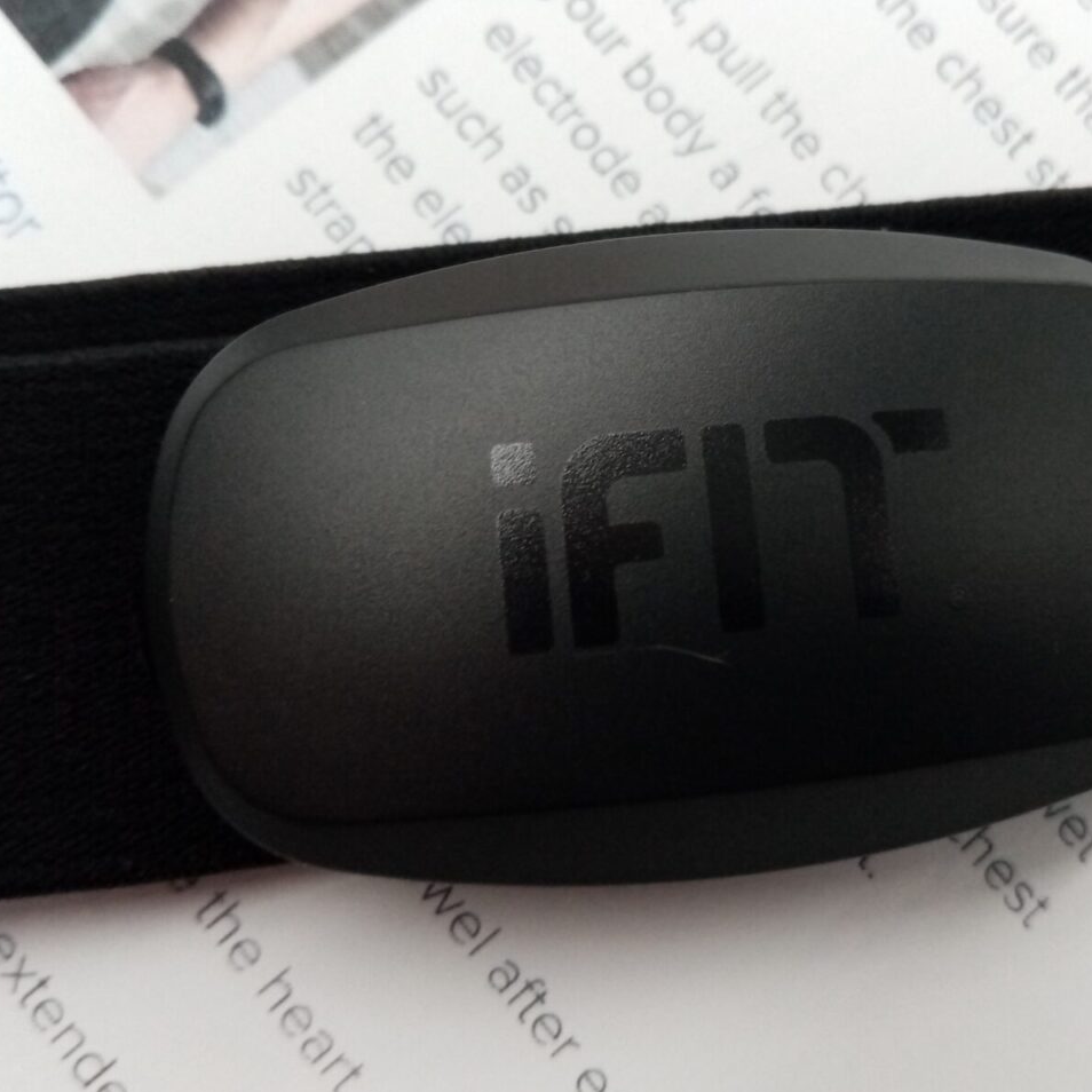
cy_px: 549
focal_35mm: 37
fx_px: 1321
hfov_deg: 44.6
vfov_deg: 44.9
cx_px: 682
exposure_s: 1/33.3
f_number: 1.8
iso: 269
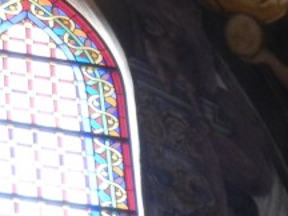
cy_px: 259
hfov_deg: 6.1
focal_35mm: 323
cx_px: 319
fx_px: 2687
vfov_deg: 4.6
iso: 400
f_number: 4.1
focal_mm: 12.2
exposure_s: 1/24
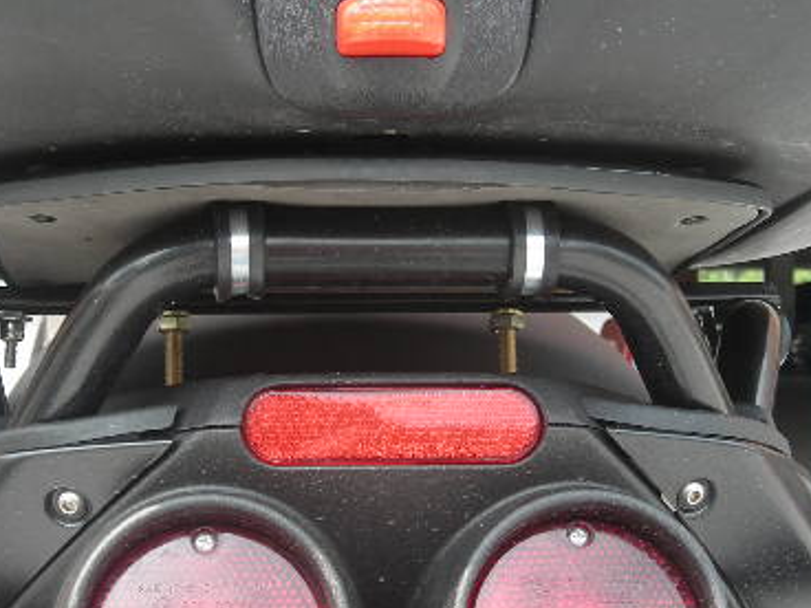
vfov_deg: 22.2
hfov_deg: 29.3
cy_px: 282
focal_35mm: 66
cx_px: 339
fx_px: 1546
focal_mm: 6.3
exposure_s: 1/141
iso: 50
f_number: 3.2
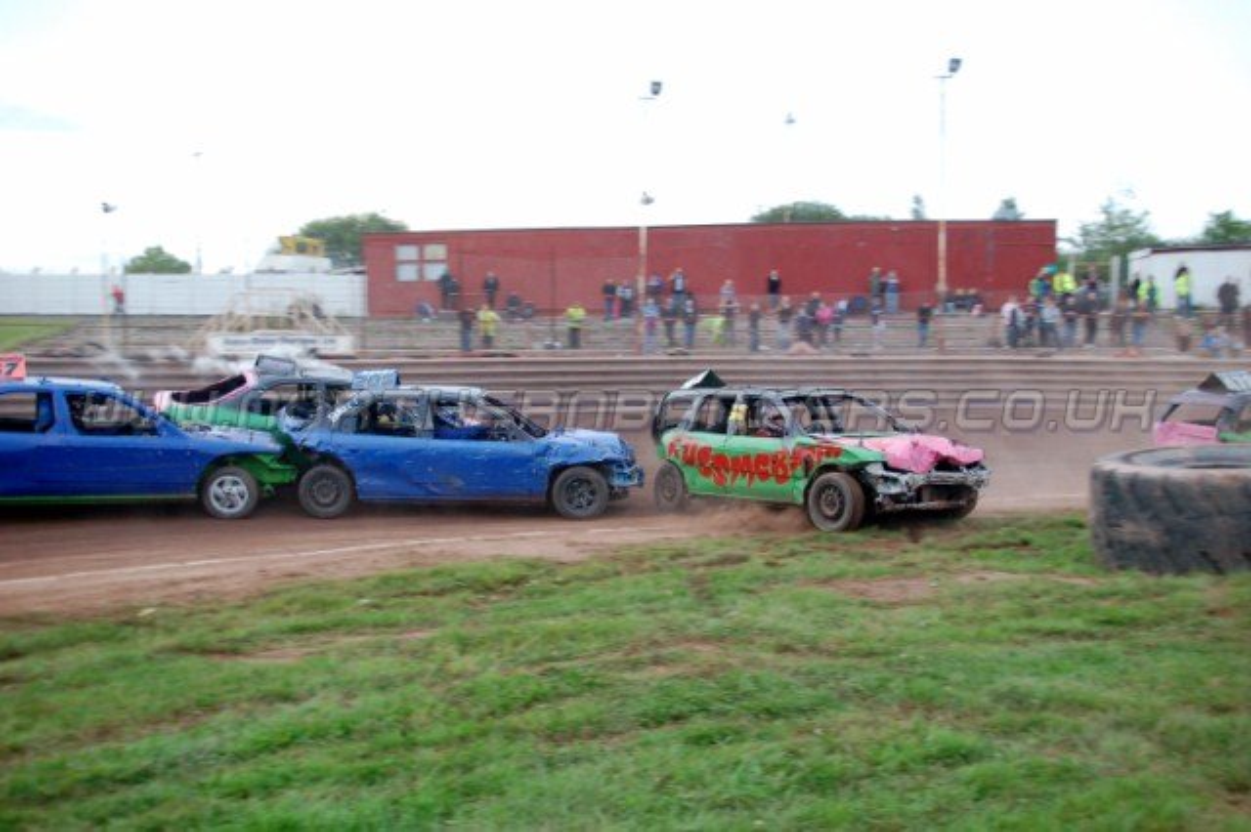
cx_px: 626
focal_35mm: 39
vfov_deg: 34.2
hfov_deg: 49.6
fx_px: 1354
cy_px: 416
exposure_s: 1/125
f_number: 4.2
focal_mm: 26
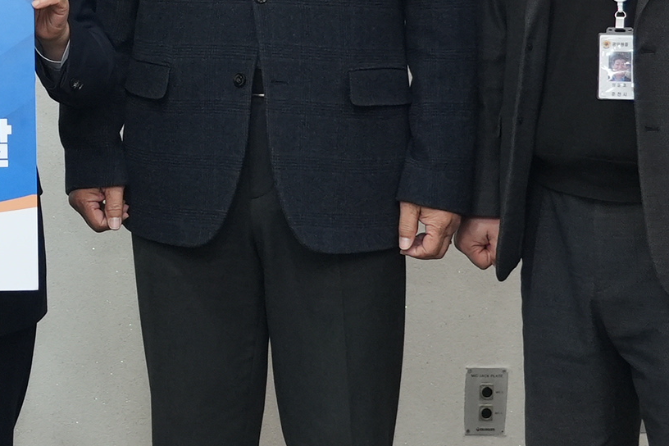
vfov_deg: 9.3
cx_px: -212
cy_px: -73
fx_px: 2713
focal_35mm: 146
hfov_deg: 13.5
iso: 1250
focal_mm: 34
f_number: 4
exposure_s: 1/200
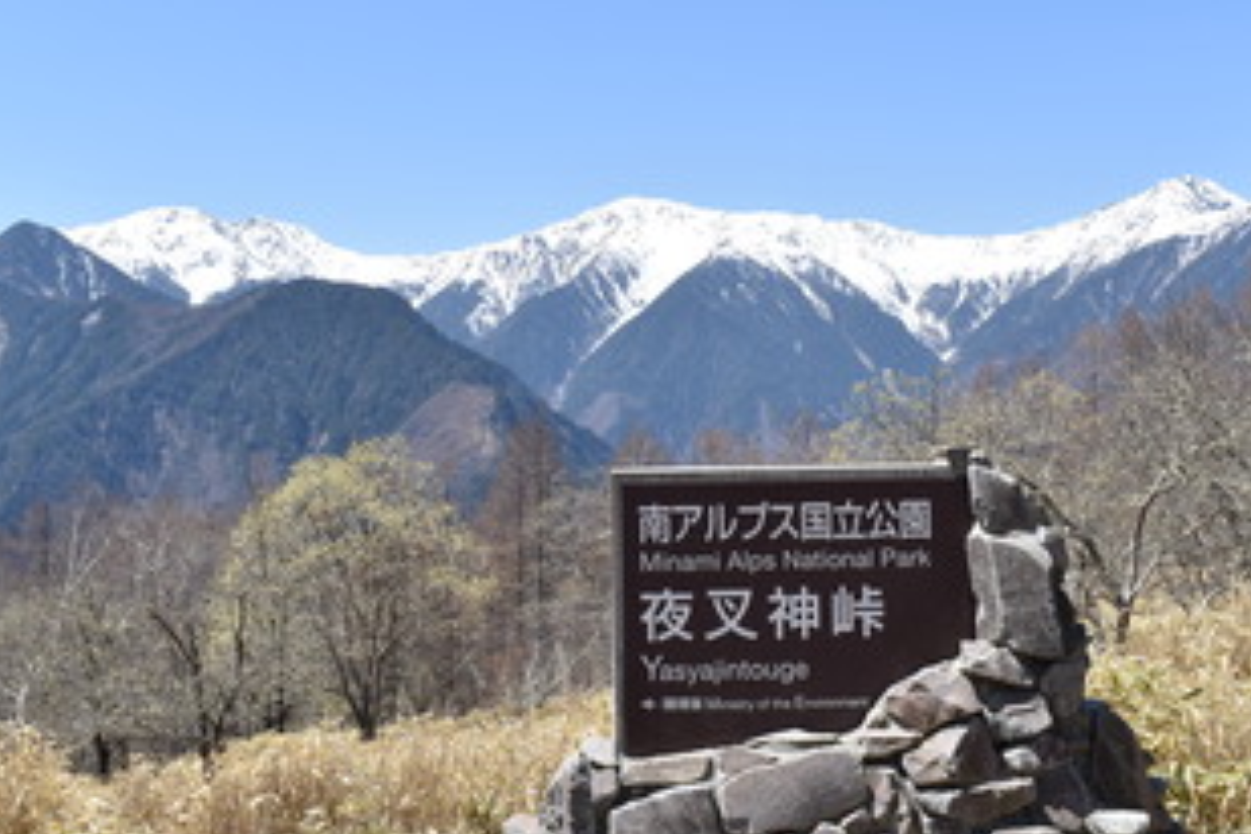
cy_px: 352
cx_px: 595
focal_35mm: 45
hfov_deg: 43.9
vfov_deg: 30.0
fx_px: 1551
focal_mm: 23
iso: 100
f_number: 13
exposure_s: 1/80
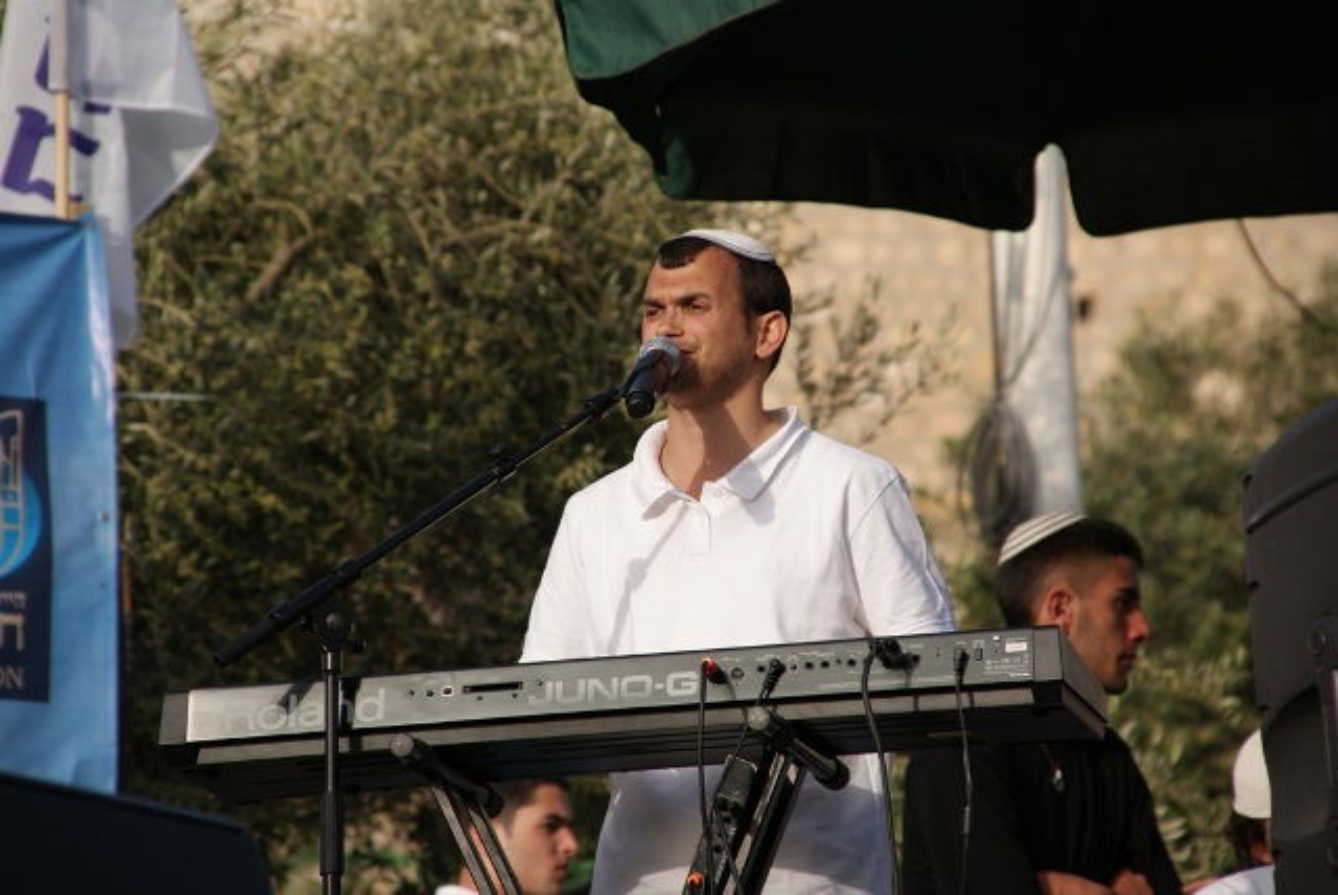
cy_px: 448
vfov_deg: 6.1
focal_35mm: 225
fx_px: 8370
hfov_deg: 9.1
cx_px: 669
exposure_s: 1/320
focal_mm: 150
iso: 100
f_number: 6.3
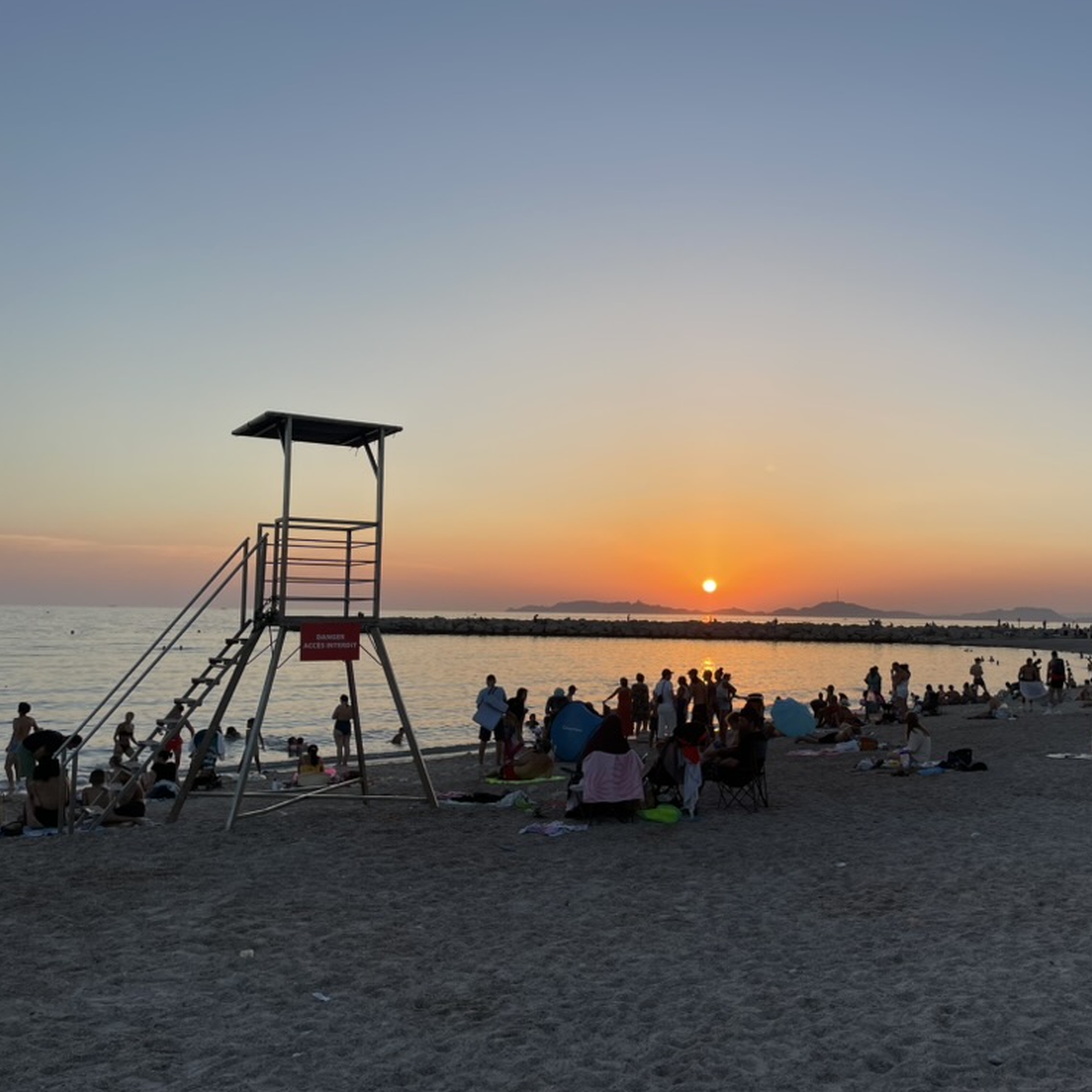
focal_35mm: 31
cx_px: 729
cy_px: 545
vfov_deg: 52.5
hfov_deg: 51.5
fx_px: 1106
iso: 32
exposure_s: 1/1247
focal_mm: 4.2
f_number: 1.6
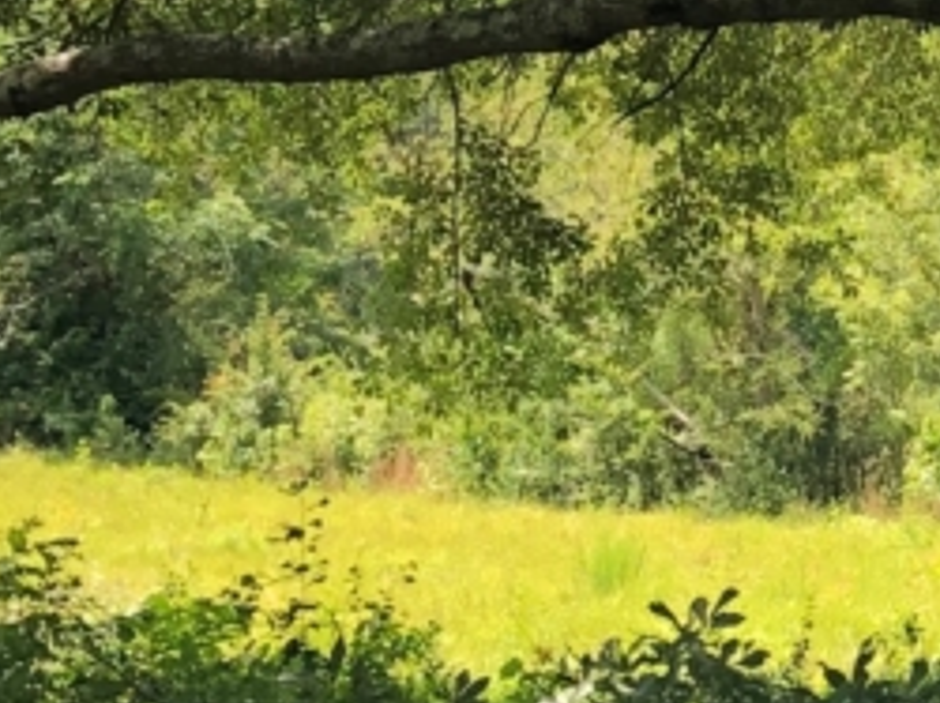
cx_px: 1617
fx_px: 4259
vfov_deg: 9.4
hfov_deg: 11.8
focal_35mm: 157
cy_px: 173
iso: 20
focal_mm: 3.99
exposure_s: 1/289
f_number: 1.8
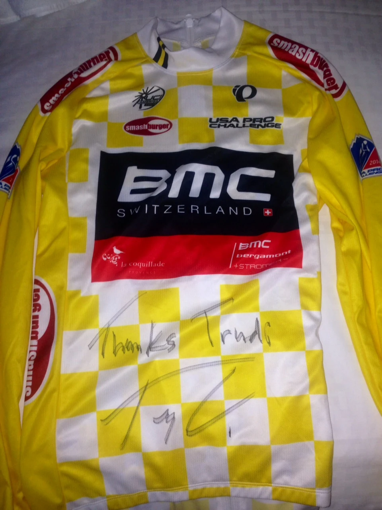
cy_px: 255
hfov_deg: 42.9
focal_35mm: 33
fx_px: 486
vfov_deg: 55.4
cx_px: 191
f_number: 2.4
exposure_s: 1/20
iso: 50
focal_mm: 4.12
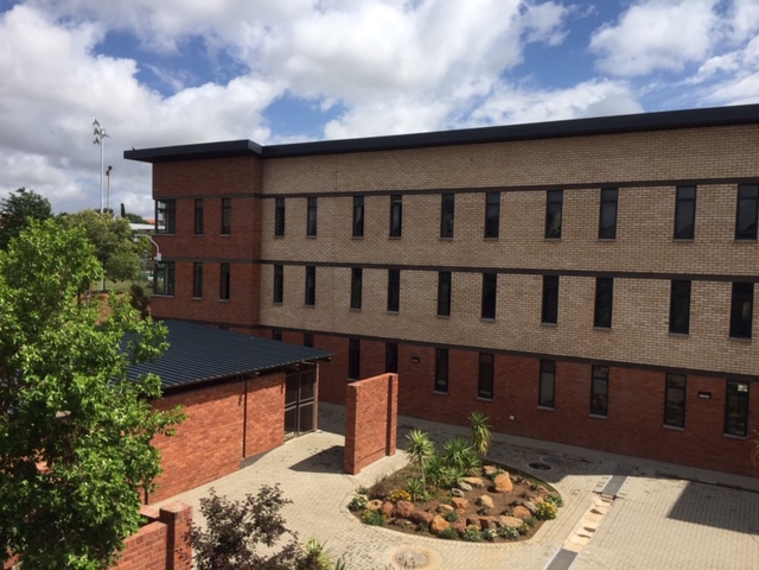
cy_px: 285
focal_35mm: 29
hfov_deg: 61.7
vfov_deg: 48.2
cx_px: 380
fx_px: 636
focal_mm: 4.15
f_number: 2.2
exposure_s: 1/2825
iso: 32
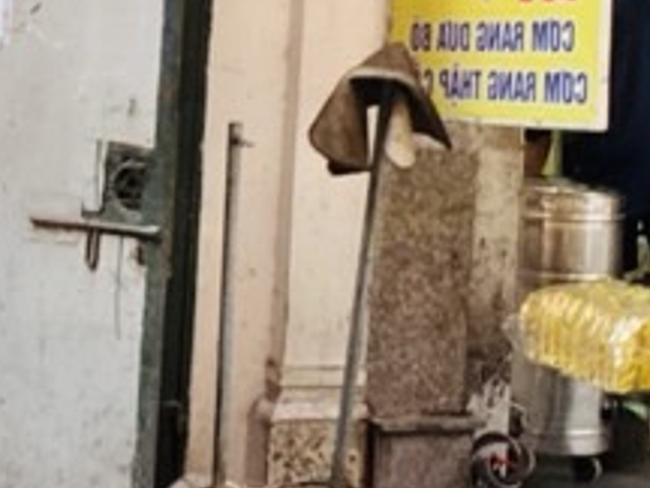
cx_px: -18
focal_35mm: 109
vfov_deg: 13.5
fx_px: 2047
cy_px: 51
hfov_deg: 17.6
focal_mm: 2.71
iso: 125
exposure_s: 1/53
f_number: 2.2
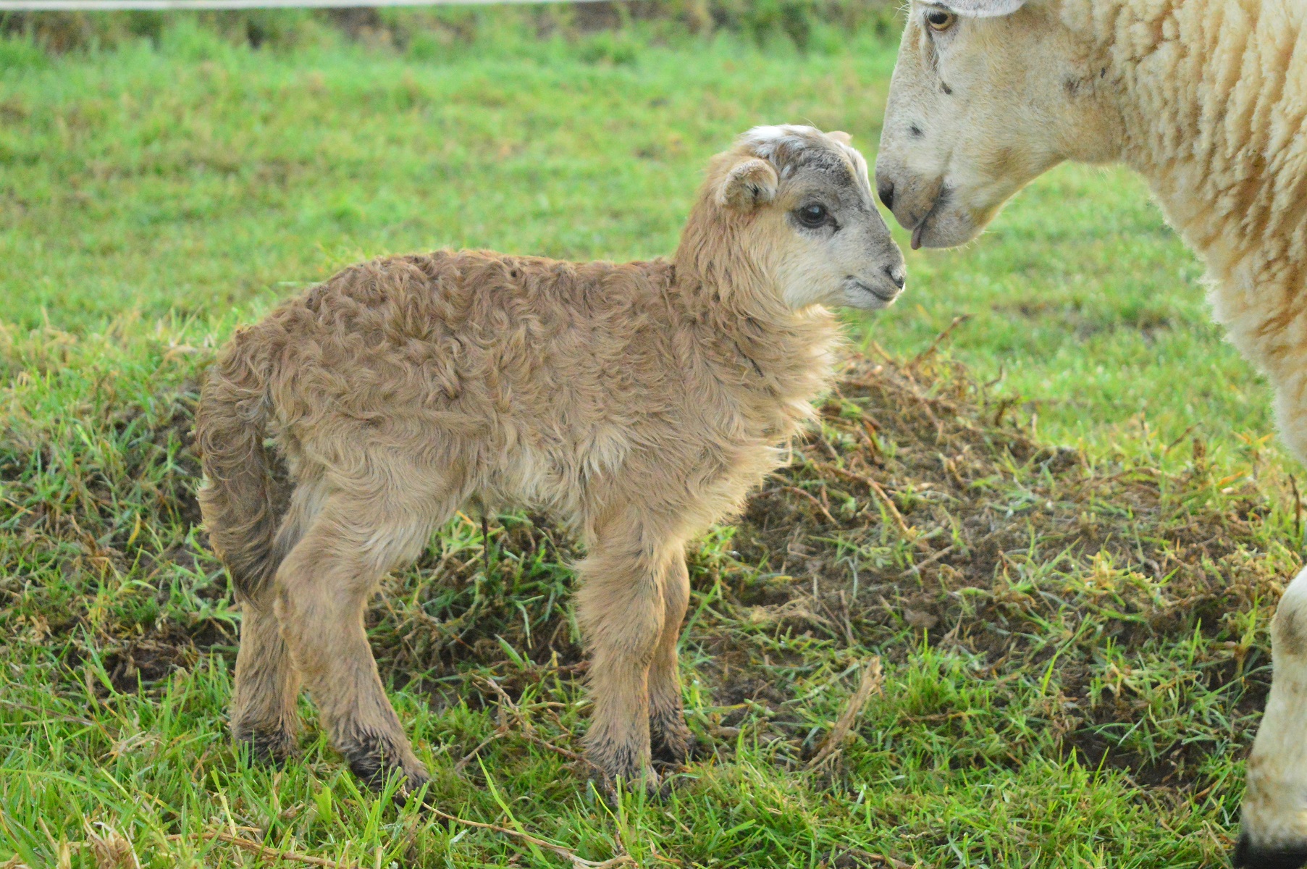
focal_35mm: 82
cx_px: 654
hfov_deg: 24.6
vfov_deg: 16.5
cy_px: 434
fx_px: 2992
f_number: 5.6
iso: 6400
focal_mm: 55
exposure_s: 1/500
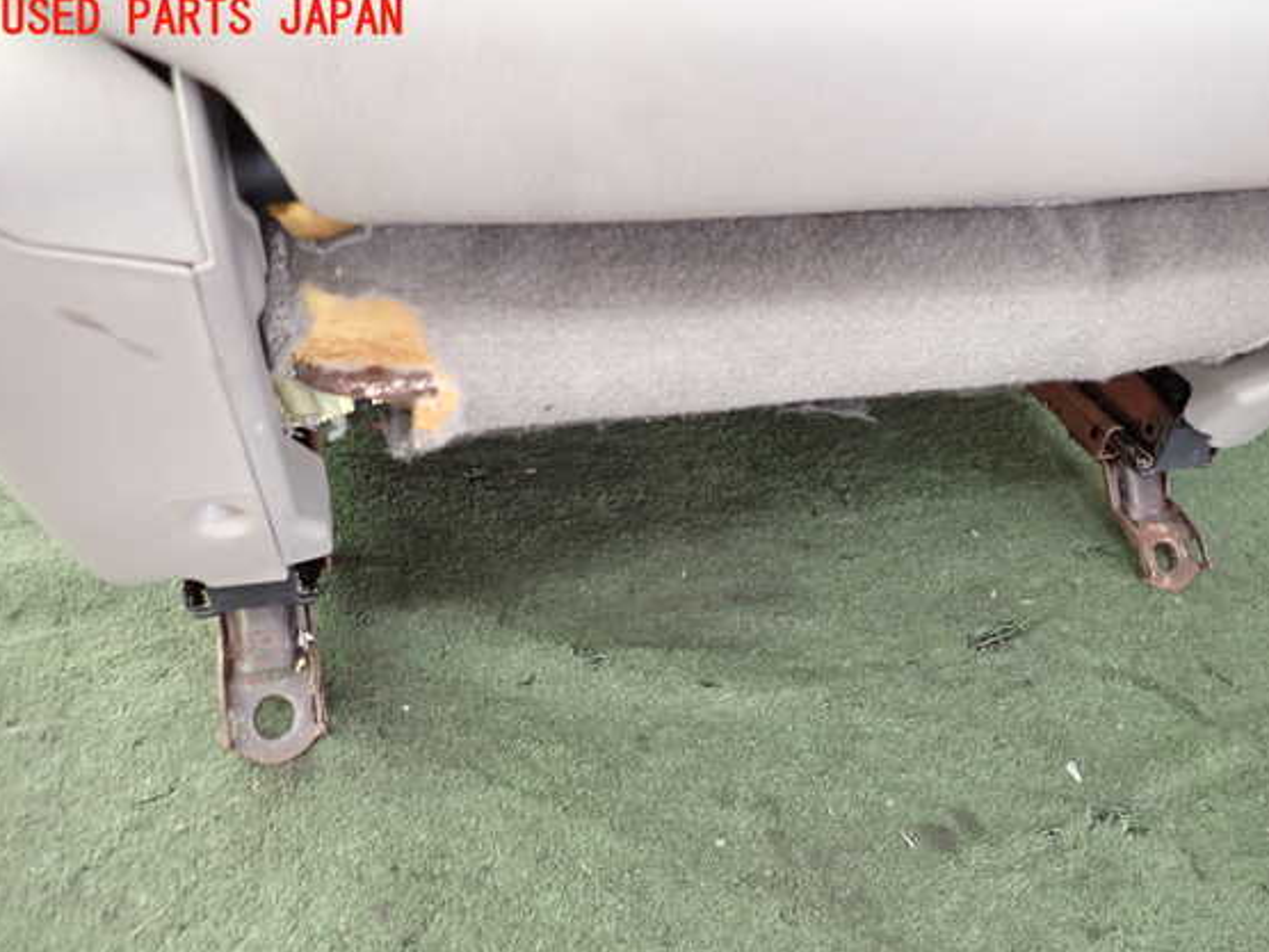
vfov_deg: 51.3
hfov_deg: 65.3
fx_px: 990
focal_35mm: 27
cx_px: 673
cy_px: 505
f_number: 2
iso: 400
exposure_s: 1/30
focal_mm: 4.5
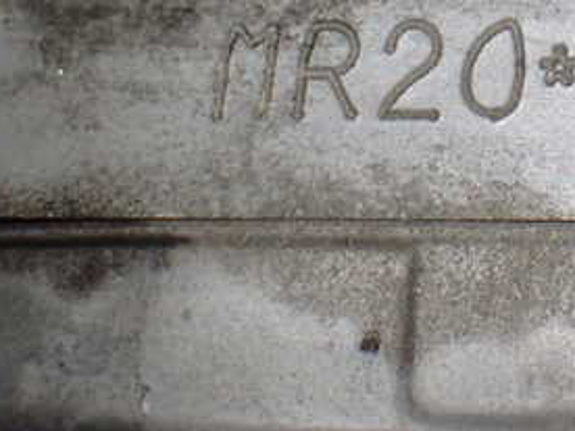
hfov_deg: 15.4
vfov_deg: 11.6
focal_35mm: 126
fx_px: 2093
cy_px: -15
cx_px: 571
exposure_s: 1/60
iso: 800
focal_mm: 10.35
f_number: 3.5
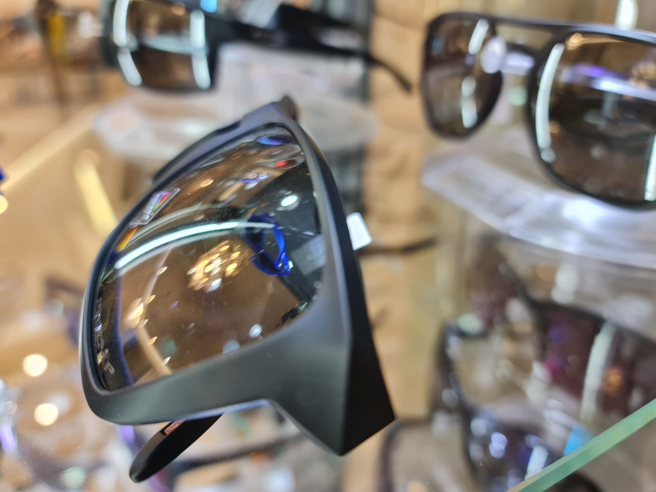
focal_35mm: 25
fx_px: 474
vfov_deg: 54.9
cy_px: 246
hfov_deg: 69.4
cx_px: 328
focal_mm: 7
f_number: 1.8
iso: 160
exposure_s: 1/120
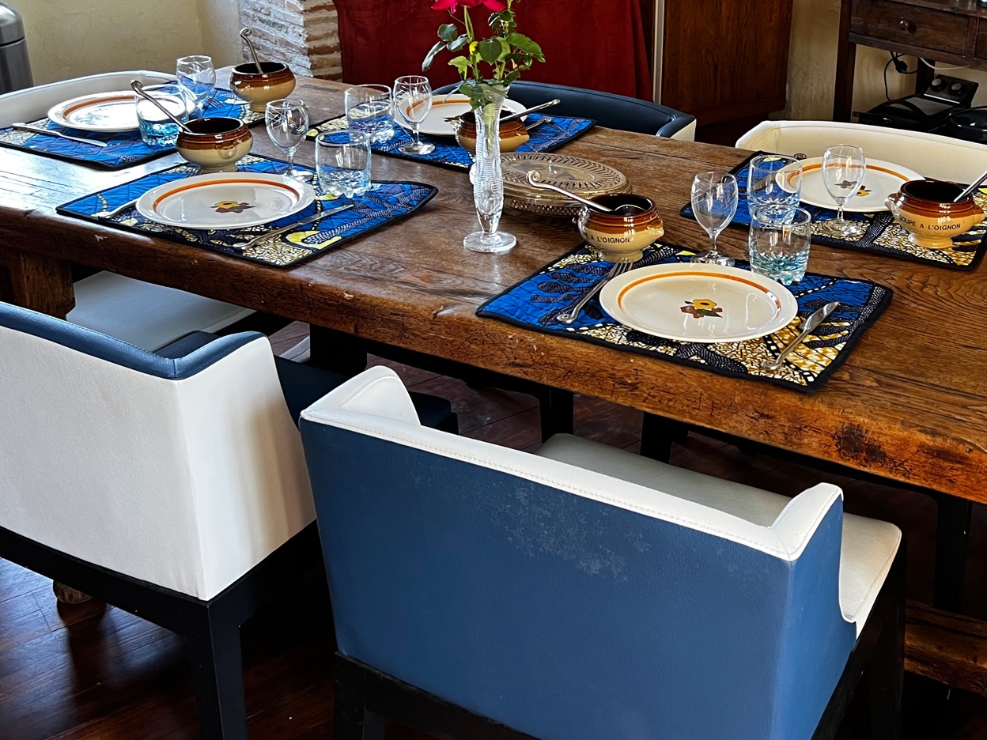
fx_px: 1198
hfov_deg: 44.0
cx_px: 671
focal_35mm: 42
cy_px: 197
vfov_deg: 33.7
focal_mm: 5.7
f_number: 1.5
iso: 125
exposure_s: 1/75
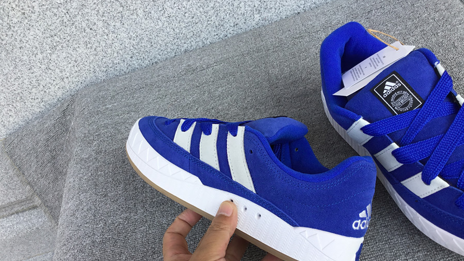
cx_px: 233
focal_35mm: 34
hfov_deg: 58.0
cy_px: 150
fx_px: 418
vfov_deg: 34.6
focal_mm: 3.3
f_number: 2.4
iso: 25
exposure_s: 1/215
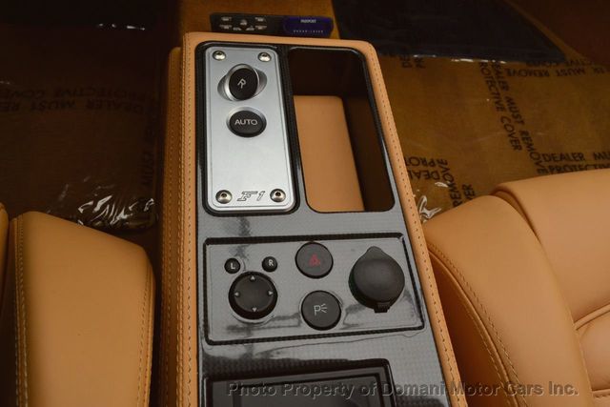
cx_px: 305
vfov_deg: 48.0
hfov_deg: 67.4
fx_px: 458
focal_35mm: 27
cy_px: 204
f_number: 9
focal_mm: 18
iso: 800
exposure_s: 1/320
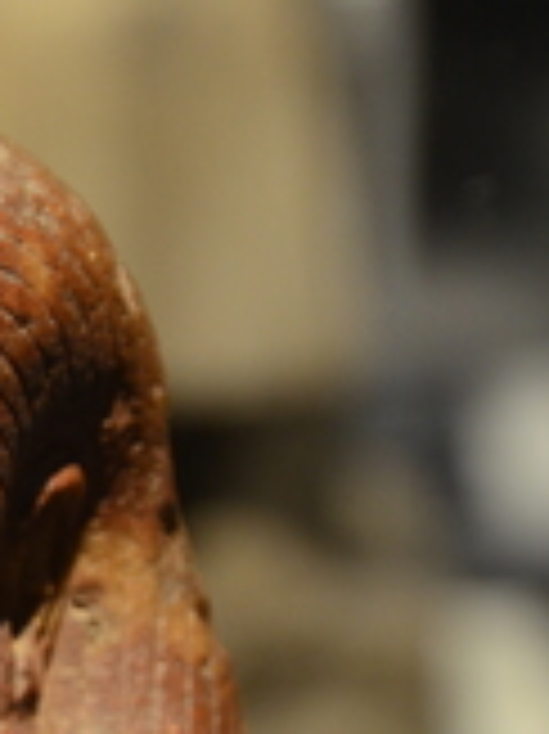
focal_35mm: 272
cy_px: 646
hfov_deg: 5.4
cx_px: -302
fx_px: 5759
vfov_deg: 7.3
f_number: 5.3
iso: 1250
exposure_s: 1/25
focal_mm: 70
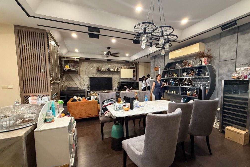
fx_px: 104
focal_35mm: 15
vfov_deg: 77.3
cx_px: 123
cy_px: 89
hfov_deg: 100.4
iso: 400
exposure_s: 1/50
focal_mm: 2.22
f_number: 2.2
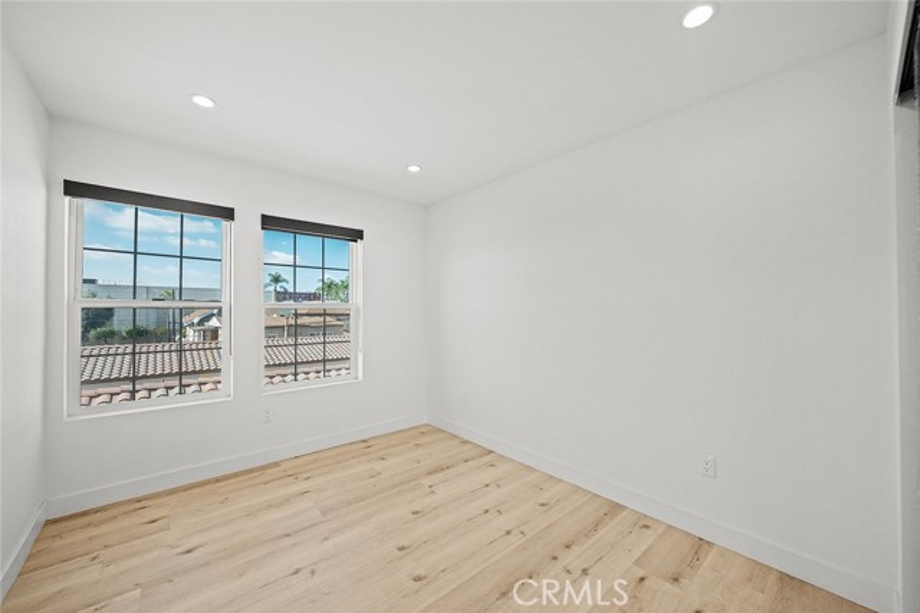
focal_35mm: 14
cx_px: 460
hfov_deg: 104.3
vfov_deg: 81.1
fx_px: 358
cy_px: 306
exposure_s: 1/800
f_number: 4
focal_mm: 14
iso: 640
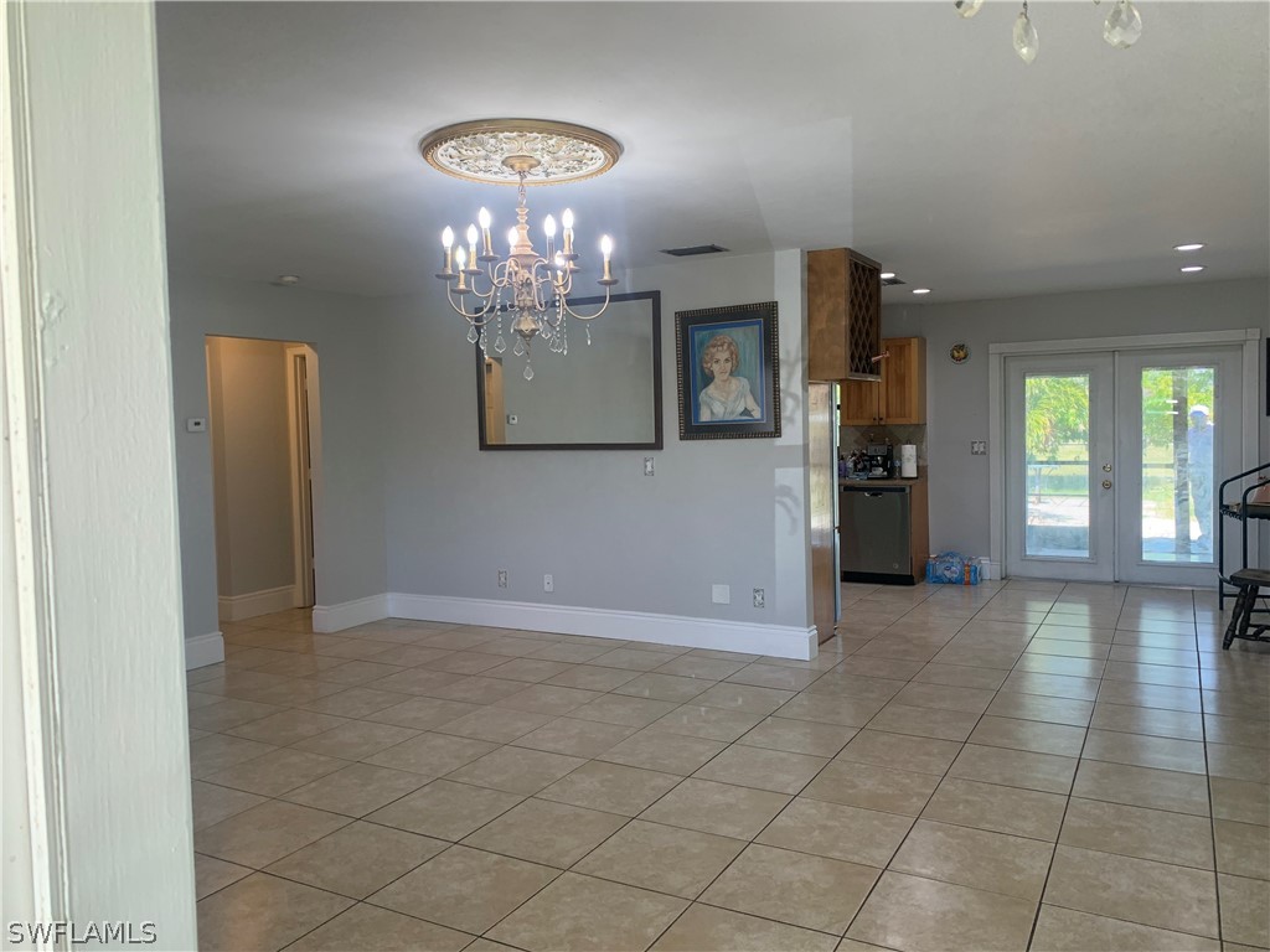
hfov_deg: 67.3
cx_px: 635
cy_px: 476
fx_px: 954
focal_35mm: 26
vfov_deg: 53.1
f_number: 1.8
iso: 64
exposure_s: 1/121
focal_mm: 4.25
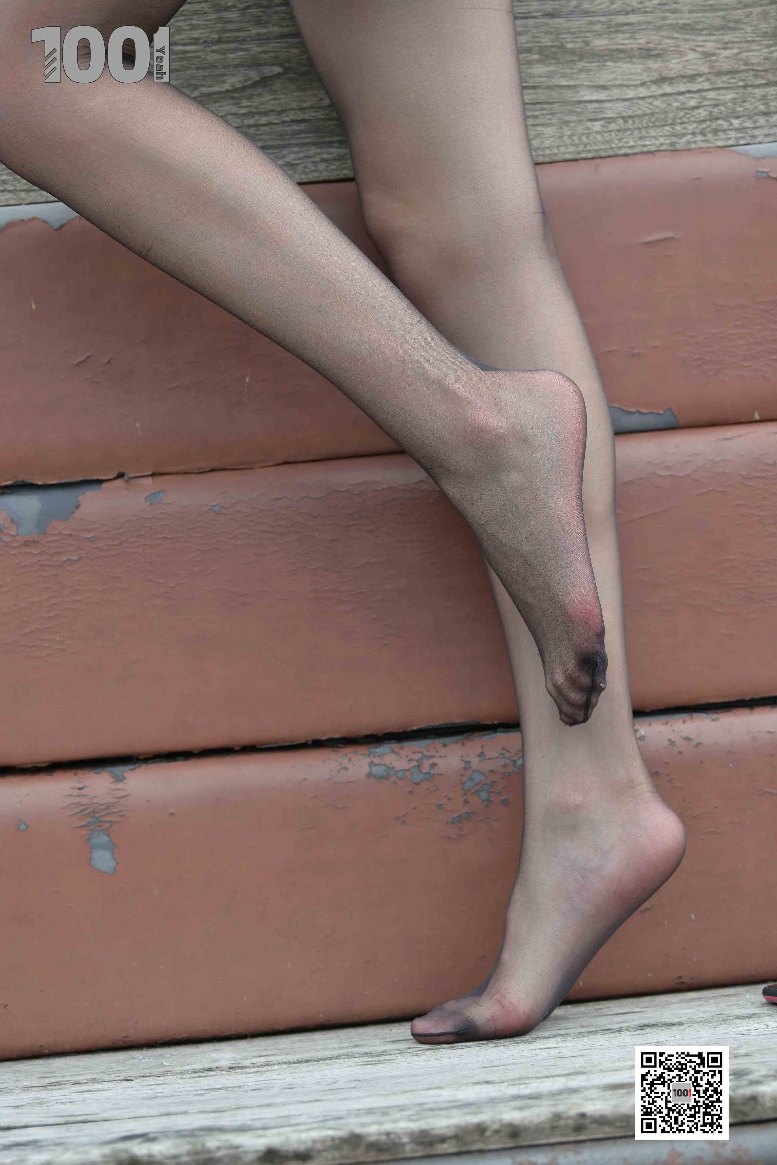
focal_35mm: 110
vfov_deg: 18.6
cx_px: 388
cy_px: 582
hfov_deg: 12.5
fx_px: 3561
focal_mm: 110
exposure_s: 1/320
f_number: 4
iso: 200
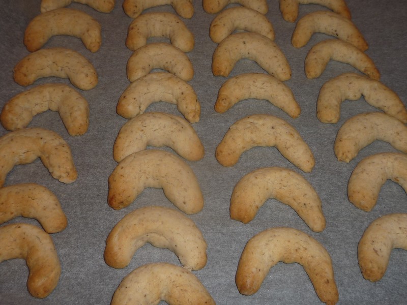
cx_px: 204
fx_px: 506
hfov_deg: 43.9
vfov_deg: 33.6
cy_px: 152
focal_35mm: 43
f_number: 4
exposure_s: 1/30
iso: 100
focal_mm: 5.3
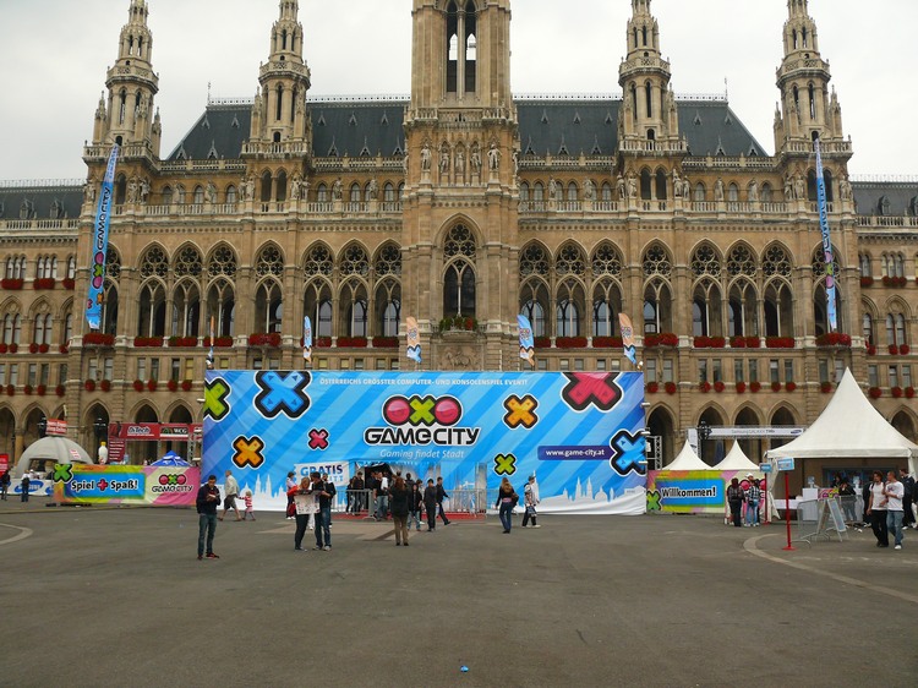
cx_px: 459
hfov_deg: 52.6
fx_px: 928
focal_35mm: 35
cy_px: 344
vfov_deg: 40.7
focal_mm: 7.4
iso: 100
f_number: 4
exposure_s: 1/125
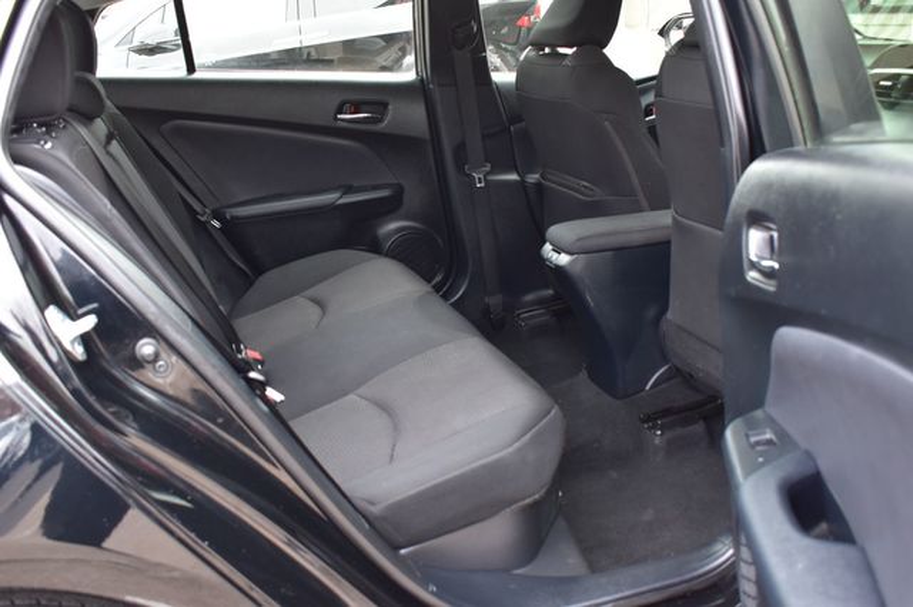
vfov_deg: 36.8
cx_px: 456
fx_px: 912
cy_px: 304
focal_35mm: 36
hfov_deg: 53.2
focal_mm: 24
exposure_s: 1/15
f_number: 6.3
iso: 720
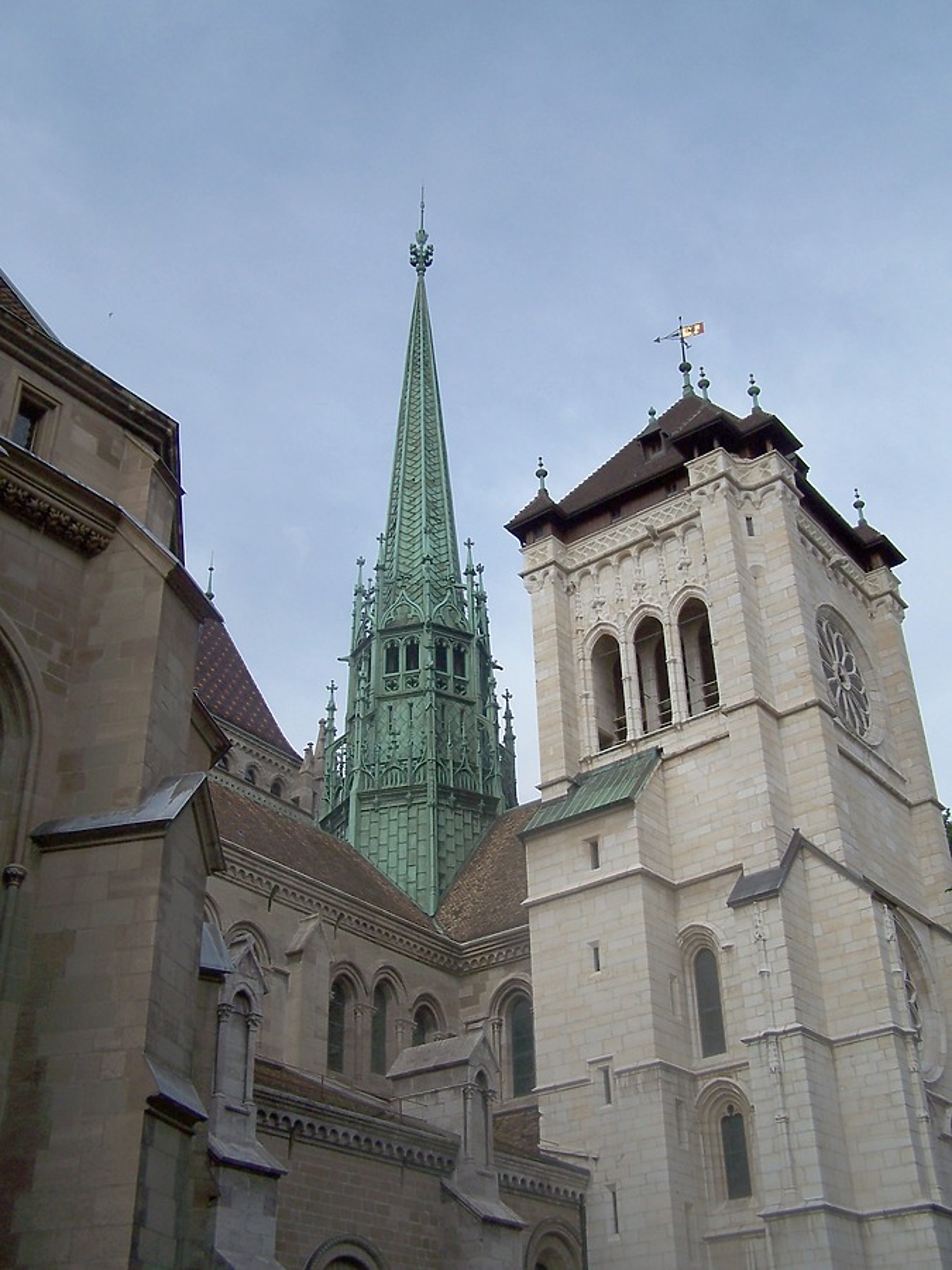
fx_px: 1393
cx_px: 476
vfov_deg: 49.0
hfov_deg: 37.7
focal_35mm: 38
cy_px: 635
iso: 80
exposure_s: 1/500
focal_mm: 6.3
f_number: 2.8
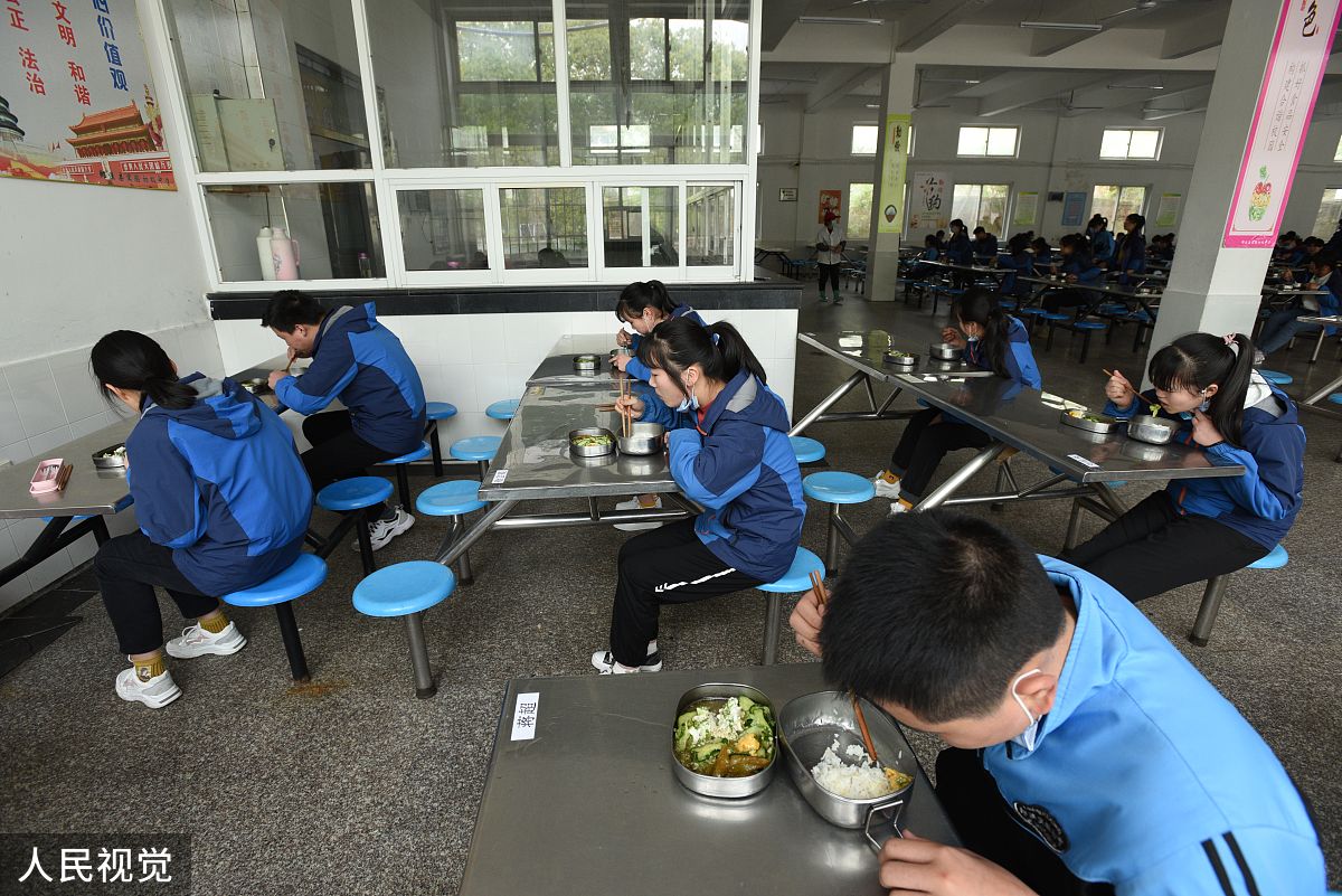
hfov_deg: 93.3
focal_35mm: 17
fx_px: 634
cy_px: 448
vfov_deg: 70.5
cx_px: 671
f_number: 5.6
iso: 800
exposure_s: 1/125
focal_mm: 17
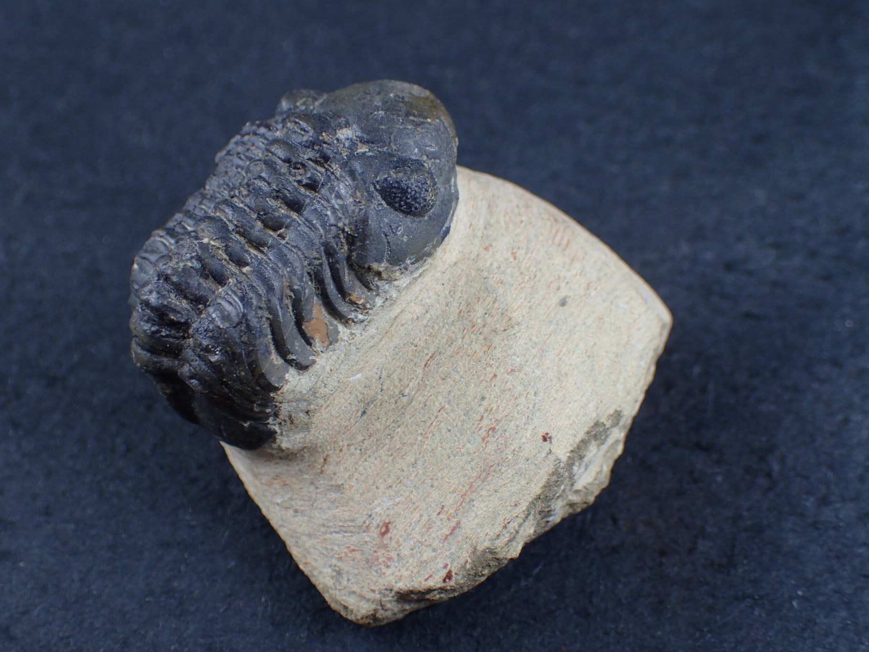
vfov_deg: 28.0
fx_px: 1305
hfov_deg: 36.8
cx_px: 410
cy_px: 344
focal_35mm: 52
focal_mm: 8.99
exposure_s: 1/200
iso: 200
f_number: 3.2
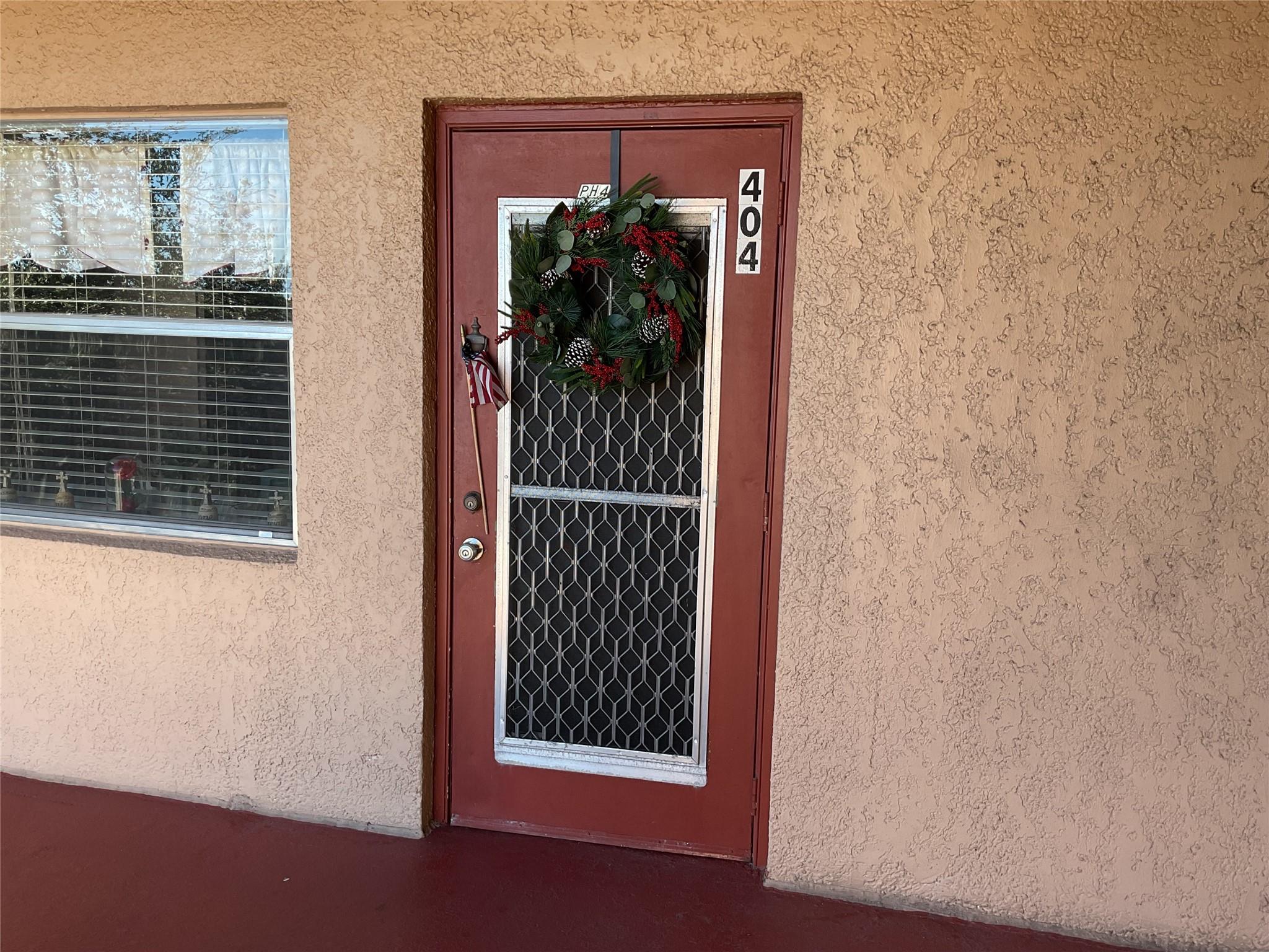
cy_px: 476
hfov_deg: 61.7
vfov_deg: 48.2
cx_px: 634
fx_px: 1063
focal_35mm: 29
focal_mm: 3
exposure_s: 1/120
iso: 20
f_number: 1.8
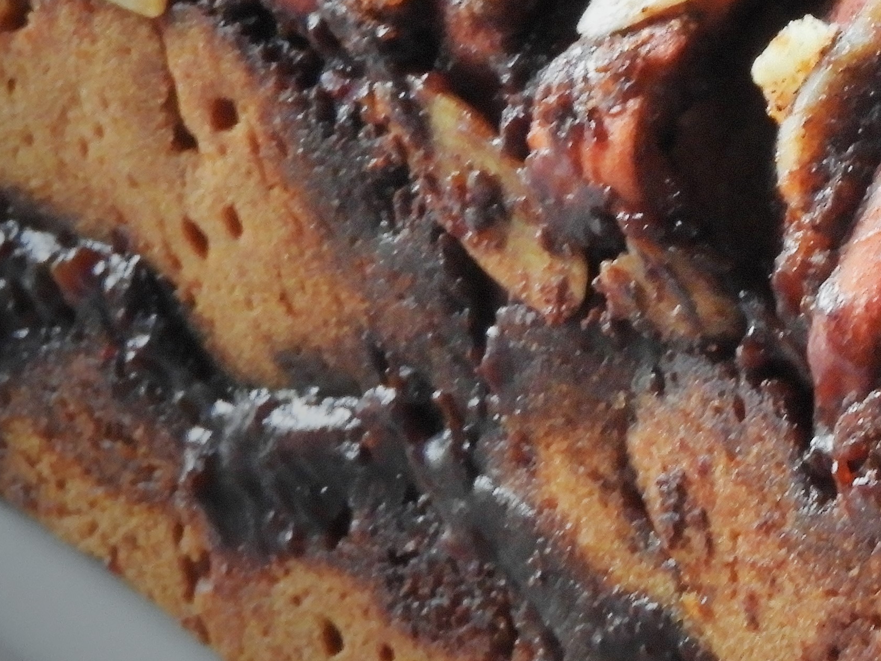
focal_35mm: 528
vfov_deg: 2.8
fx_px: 13439
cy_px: -6
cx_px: 1198
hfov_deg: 3.7
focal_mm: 30.5
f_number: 5.2
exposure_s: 1/10
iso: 800
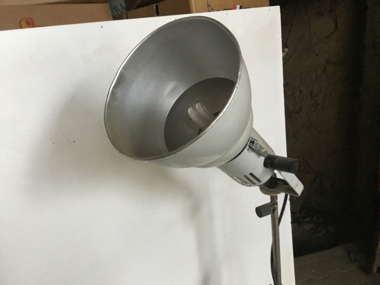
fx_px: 340
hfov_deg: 58.4
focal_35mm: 31
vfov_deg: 45.4
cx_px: 190
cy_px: 142
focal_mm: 3.3
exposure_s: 1/17
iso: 320
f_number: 2.4
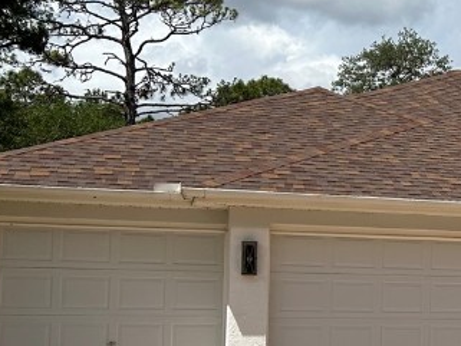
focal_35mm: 83
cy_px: 268
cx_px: 649
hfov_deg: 20.8
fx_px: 1106
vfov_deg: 17.7
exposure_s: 1/9434
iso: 50
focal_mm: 5.7
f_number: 1.5
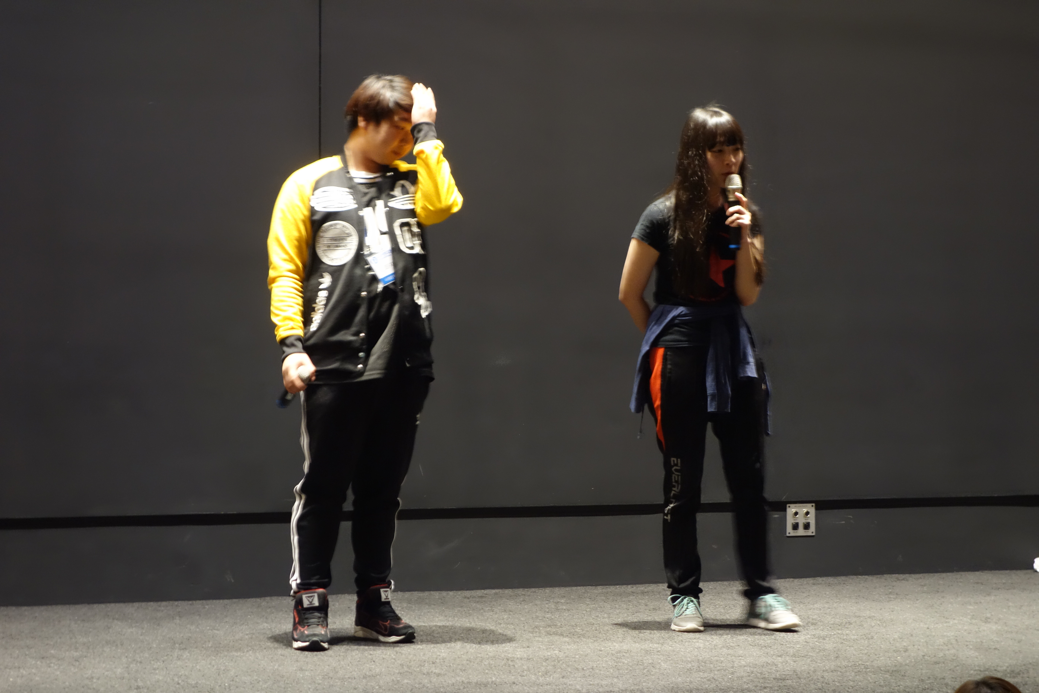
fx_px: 2713
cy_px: 346
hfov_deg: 21.7
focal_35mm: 94
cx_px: 520
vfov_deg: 14.6
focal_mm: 34.94
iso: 1000
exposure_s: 1/8
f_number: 4.9
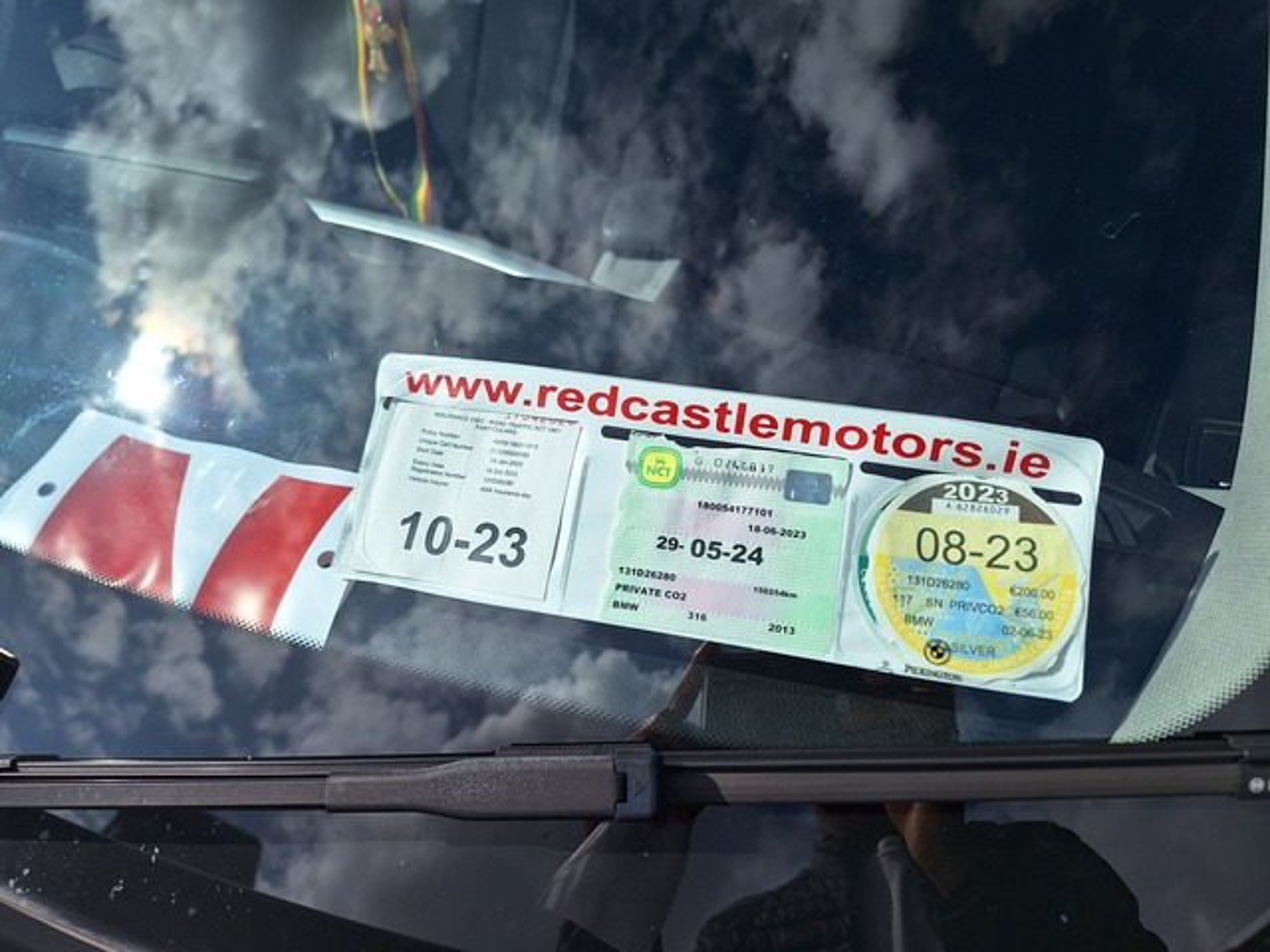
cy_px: 476
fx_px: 844
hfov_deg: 73.9
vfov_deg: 58.9
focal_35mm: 23
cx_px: 635
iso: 40
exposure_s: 1/5076
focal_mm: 5.54
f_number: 1.8
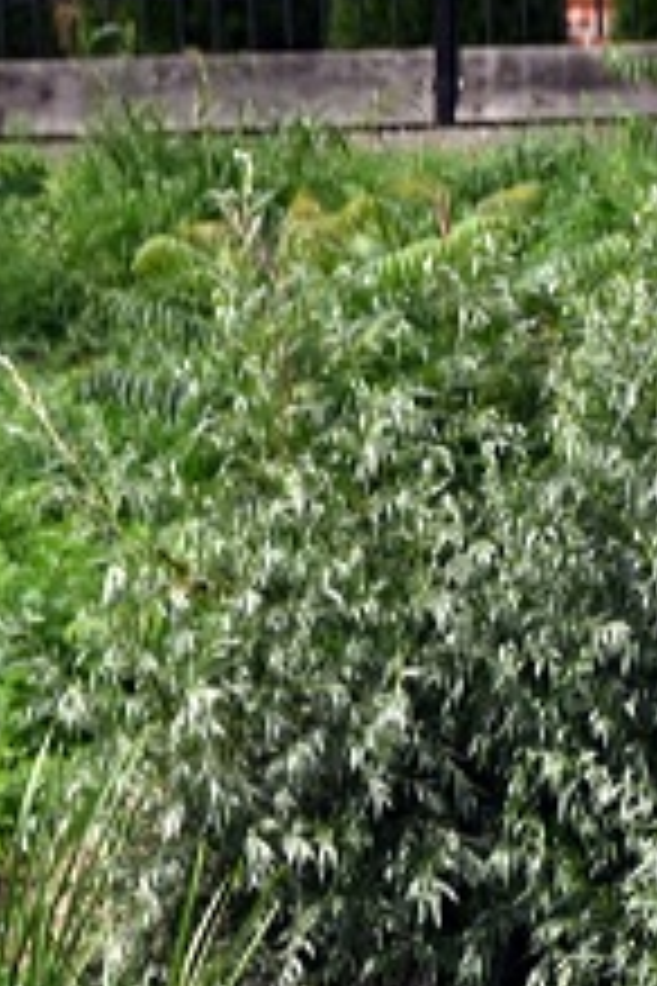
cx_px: -688
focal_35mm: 1304
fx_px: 35694
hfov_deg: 1.1
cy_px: 1130
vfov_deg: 1.6
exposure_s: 1/800
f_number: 5.6
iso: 400
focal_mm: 300
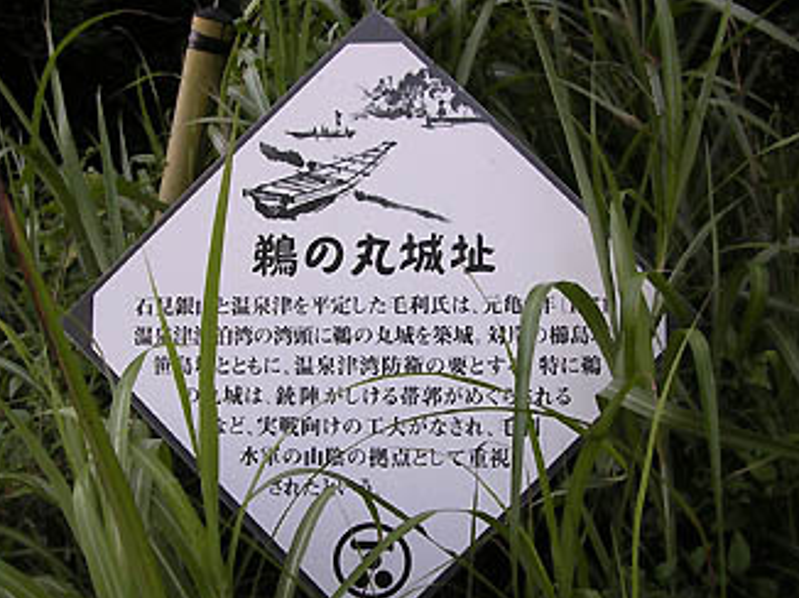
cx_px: 368
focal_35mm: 42
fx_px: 969
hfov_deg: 44.8
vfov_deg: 34.3
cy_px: 309
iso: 100
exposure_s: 1/182
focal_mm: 5.8
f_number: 2.8
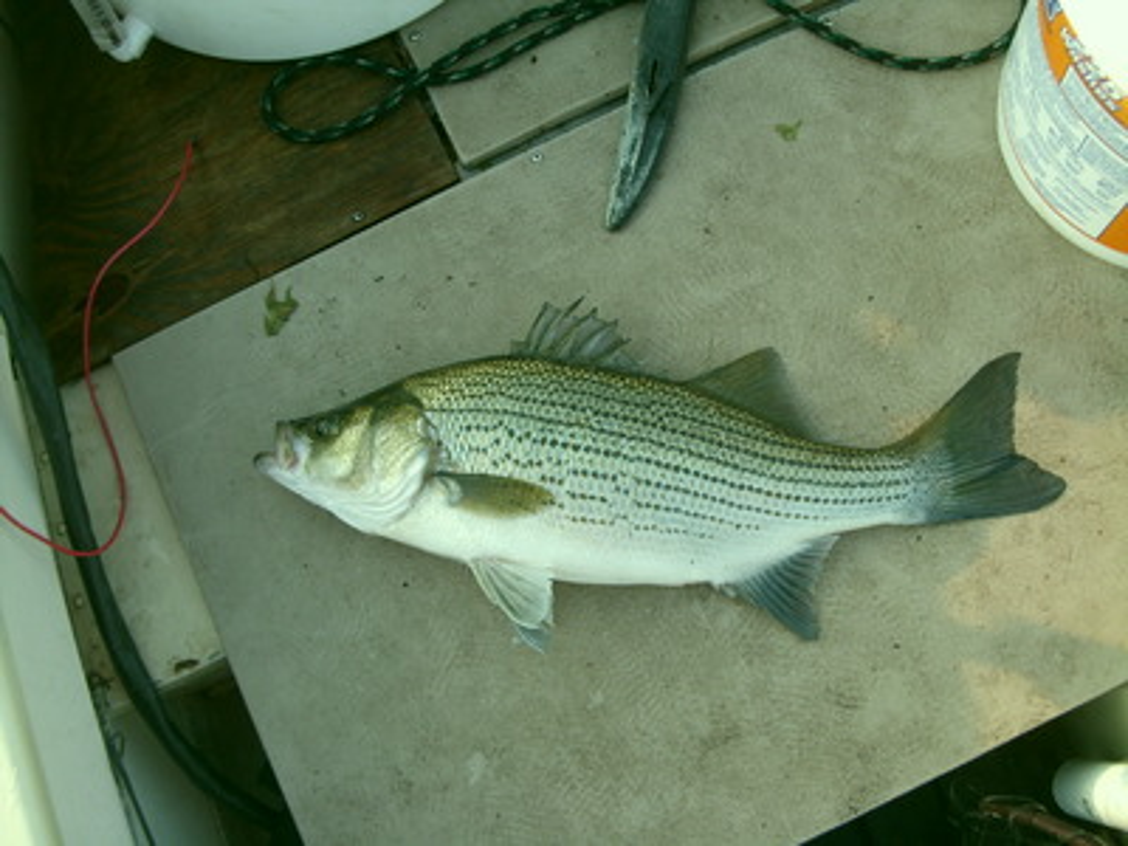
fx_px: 1238
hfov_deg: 49.0
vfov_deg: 37.7
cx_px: 564
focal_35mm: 38
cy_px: 423
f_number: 2.8
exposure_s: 1/184
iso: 50
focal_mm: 6.3
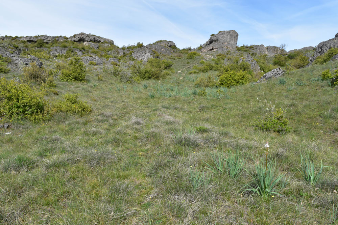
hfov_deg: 67.4
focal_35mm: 27
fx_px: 254
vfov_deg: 47.9
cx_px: 169
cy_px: 112
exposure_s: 1/320
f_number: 14
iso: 400
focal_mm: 18
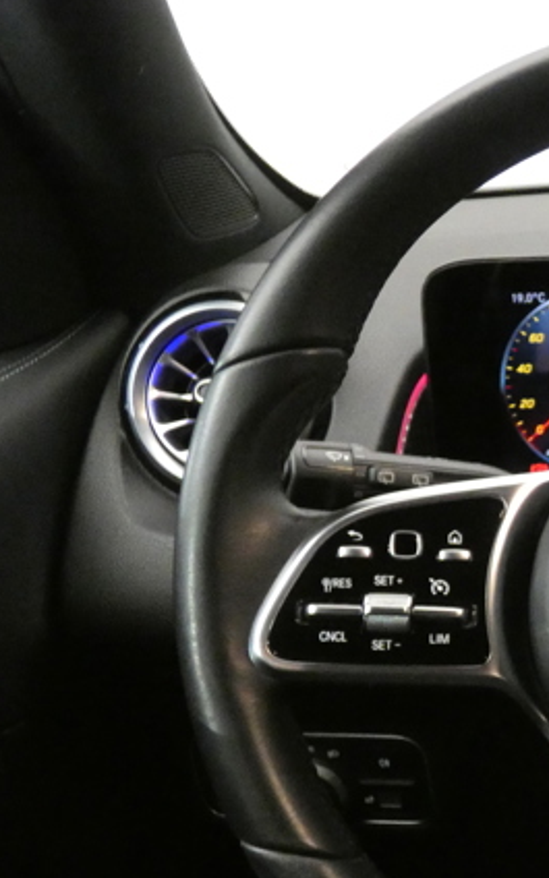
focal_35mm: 60
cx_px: 733
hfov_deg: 19.7
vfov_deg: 33.8
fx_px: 1436
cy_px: 567
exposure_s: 1/20
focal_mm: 5.3
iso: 1600
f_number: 3.3
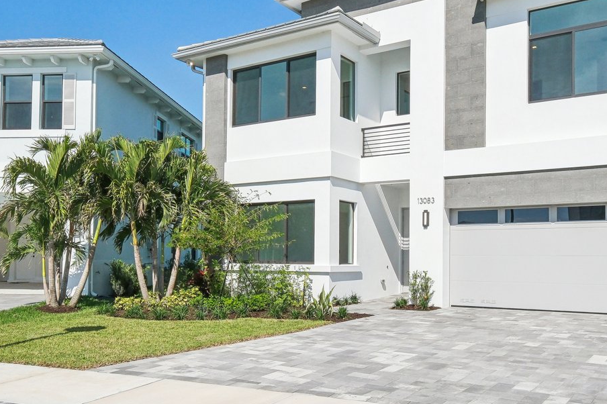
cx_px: 325
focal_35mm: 34
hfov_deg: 55.8
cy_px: 261
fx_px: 573
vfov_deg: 38.5
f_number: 8
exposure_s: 1/1700
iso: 400
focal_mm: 10
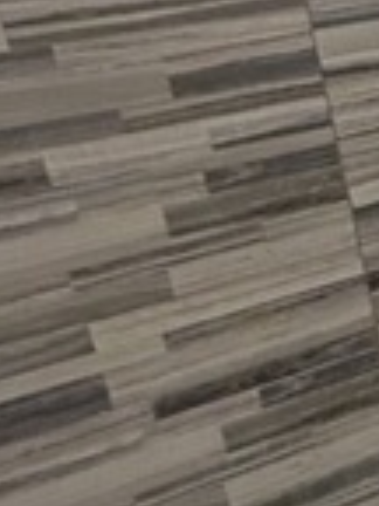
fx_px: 1533
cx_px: 1126
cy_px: 337
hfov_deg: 10.3
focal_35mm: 105
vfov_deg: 18.7
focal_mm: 2.22
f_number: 2.2
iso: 200
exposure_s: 1/120
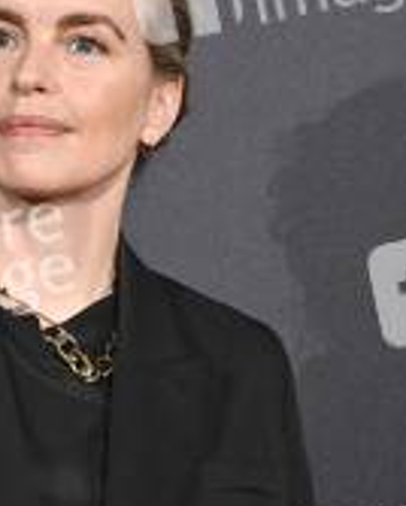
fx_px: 2084
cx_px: 6
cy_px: 427
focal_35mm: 139
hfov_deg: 11.0
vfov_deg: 13.7
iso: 1000
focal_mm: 62
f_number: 4
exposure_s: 1/200
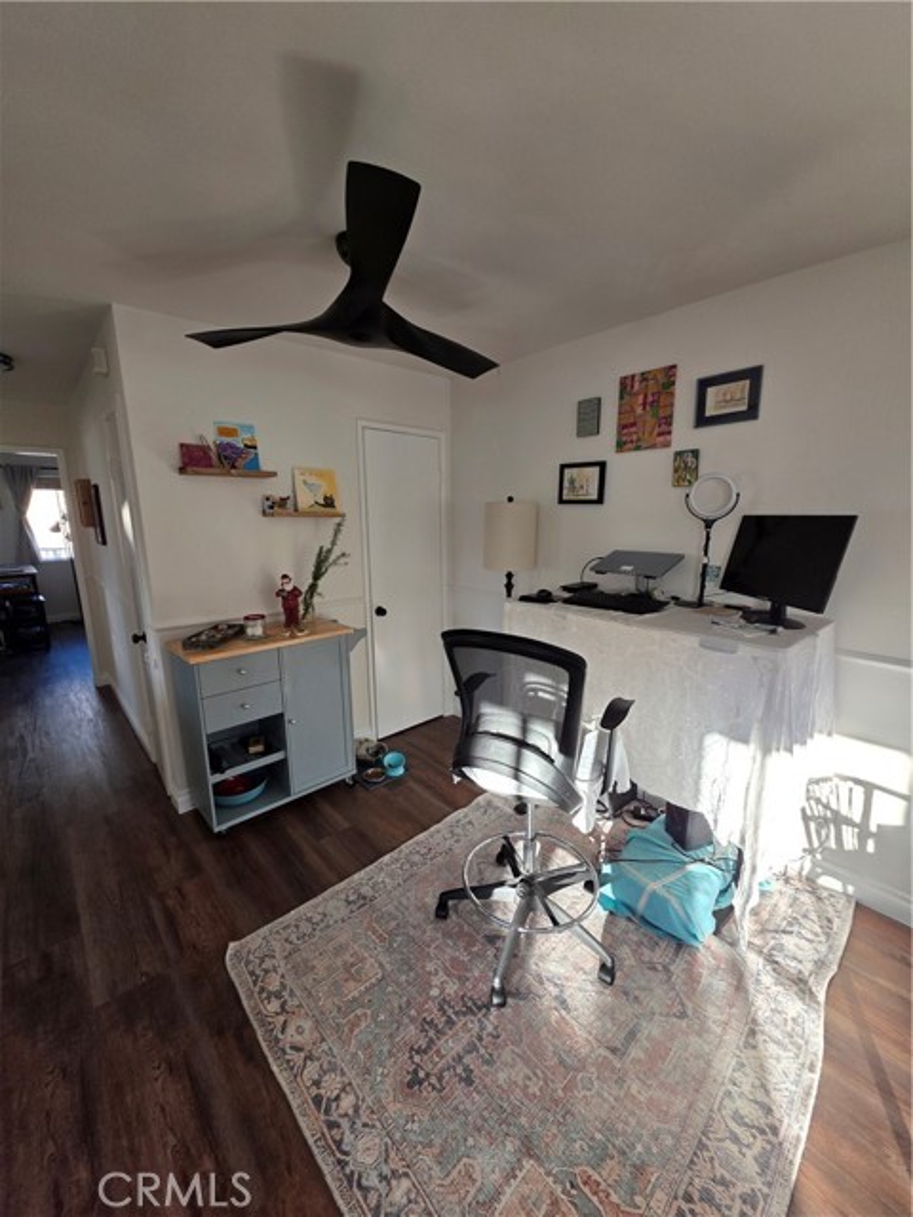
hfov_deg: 89.9
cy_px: 608
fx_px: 457
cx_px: 456
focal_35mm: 13
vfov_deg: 106.2
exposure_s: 1/120
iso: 50
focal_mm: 2.2
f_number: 1.9
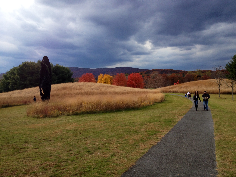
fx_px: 239
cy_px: 88
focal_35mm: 35
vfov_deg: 40.7
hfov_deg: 52.6
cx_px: 118
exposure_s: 1/778
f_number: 2.4
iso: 50
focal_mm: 4.28
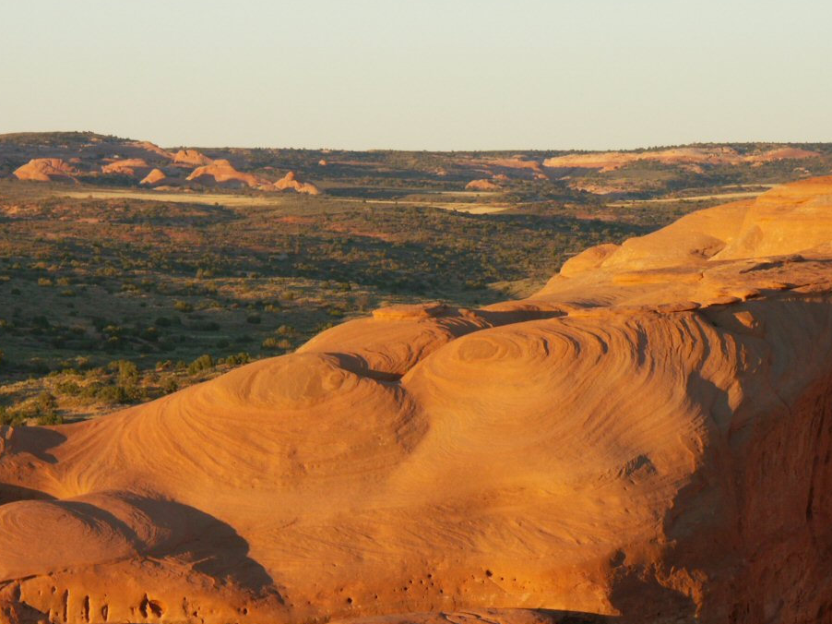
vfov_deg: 7.2
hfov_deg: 9.6
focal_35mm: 207
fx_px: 4974
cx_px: 402
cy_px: 420
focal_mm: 35.67
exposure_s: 1/80
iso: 64
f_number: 6.3
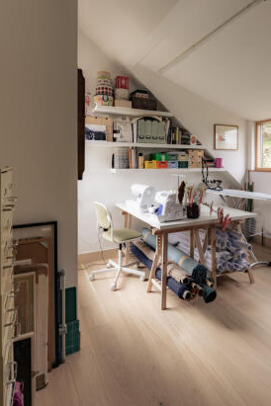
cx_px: 138
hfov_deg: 70.4
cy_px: 192
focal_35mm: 17
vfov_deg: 93.2
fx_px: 192
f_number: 8
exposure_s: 1/80
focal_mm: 16
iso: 200
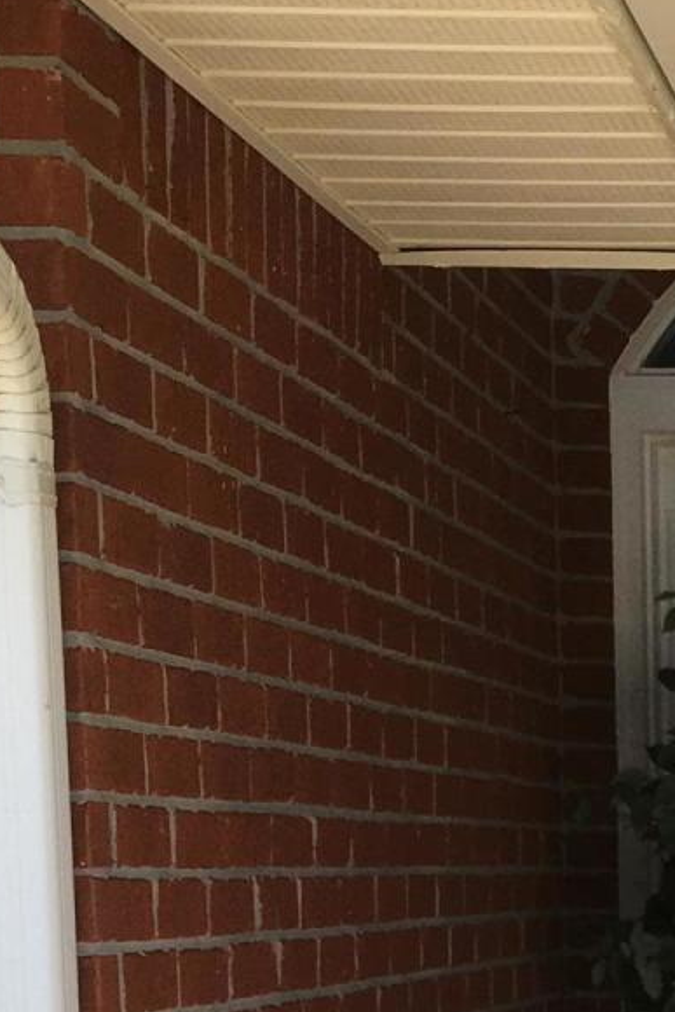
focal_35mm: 104
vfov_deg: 18.3
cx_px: 1062
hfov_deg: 12.4
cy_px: 1305
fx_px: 2923
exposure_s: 1/905
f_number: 2.2
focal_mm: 4.15
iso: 25
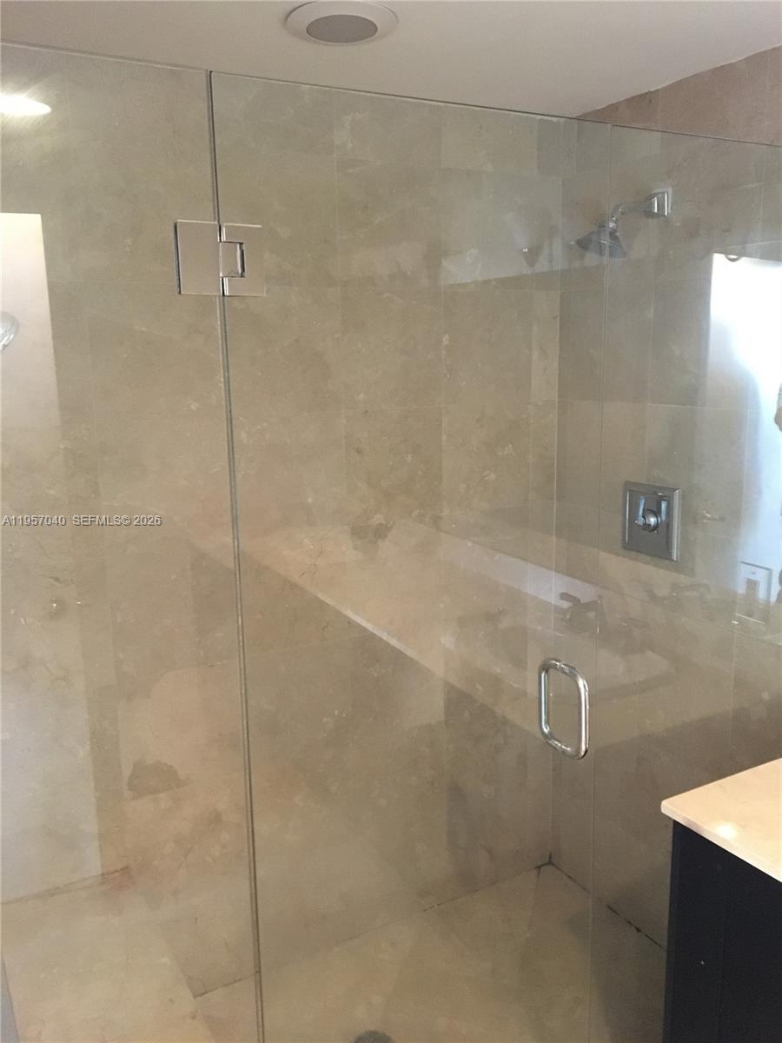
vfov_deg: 61.7
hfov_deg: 48.2
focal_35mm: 29
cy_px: 522
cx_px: 391
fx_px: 874
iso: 320
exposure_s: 1/15
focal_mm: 4.15
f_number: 2.2
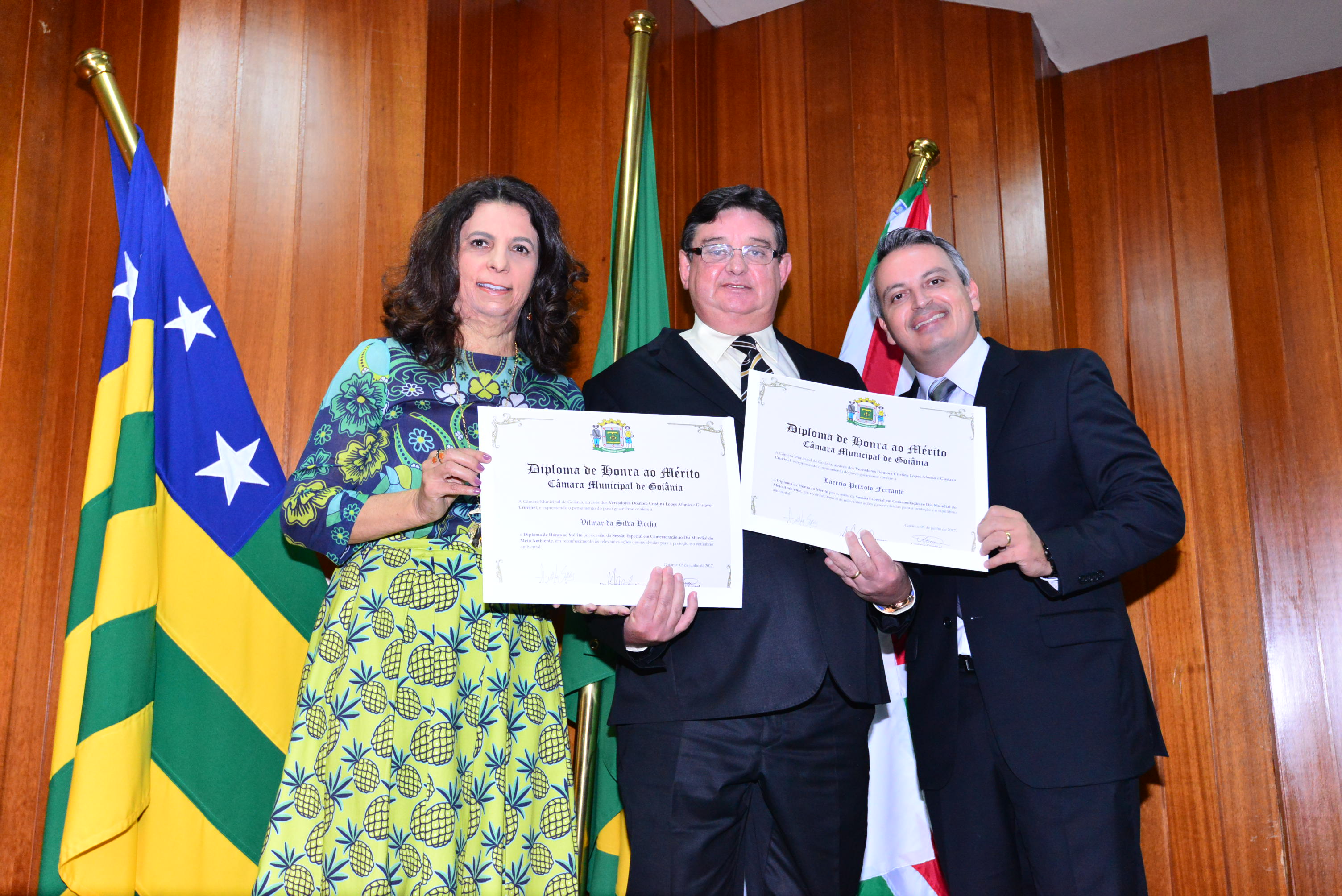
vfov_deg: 37.9
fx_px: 1305
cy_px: 448
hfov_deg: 54.4
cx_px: 671
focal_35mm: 35
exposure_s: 1/250
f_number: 5.6
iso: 4000
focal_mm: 35
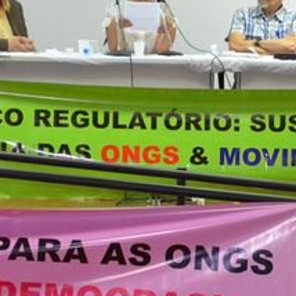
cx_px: 187
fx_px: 2099
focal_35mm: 217
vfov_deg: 8.1
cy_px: 154
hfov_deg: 8.1
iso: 2200
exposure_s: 1/60
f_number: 5.6
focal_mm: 50
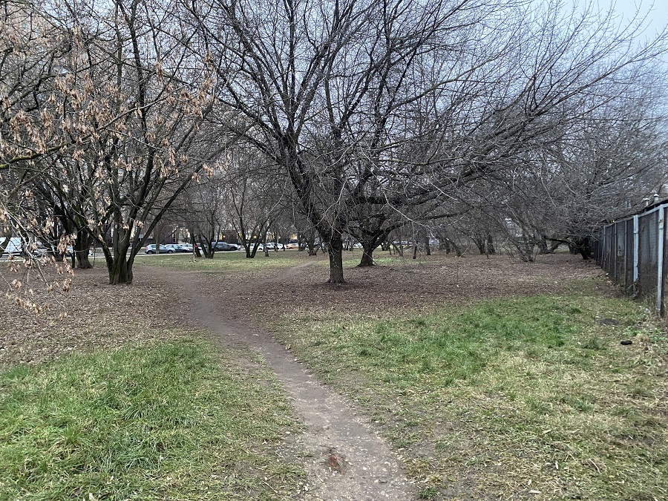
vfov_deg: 53.1
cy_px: 250
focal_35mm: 26
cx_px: 334
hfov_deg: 67.3
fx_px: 502
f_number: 1.8
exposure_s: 1/50
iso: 400
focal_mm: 4.25
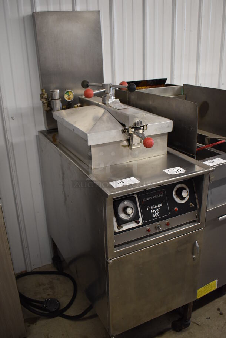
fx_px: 324
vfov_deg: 55.1
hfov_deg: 38.4
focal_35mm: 34
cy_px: 169
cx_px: 113
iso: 1400
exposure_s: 1/125
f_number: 3.8
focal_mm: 23
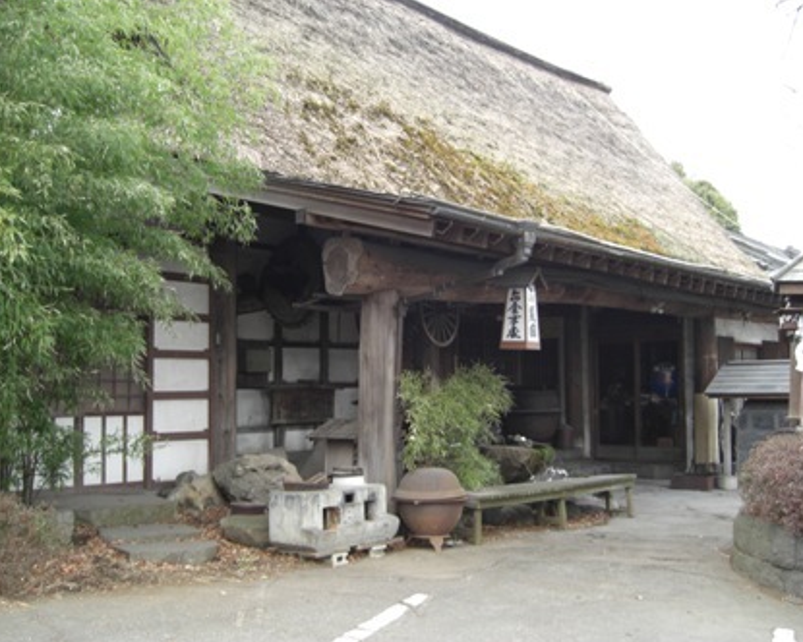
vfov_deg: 37.3
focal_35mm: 40
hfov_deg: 45.8
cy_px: 323
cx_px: 393
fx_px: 951
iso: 80
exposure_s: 1/100
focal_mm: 7.9
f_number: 2.8
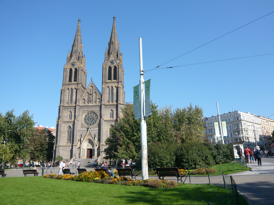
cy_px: 102
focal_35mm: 28
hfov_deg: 63.4
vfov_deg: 49.7
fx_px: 222
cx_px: 137
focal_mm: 4.6
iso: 100
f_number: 8
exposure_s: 1/125
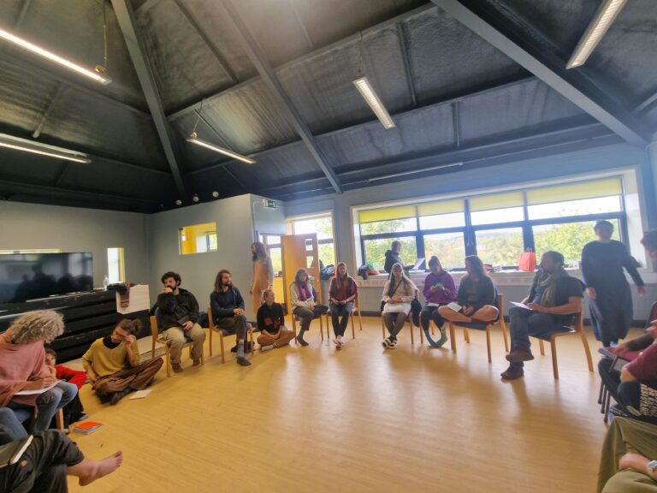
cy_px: 246
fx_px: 247
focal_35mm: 13
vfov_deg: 89.9
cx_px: 328
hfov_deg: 106.2
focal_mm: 2.2
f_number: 2.2
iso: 100
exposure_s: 1/50
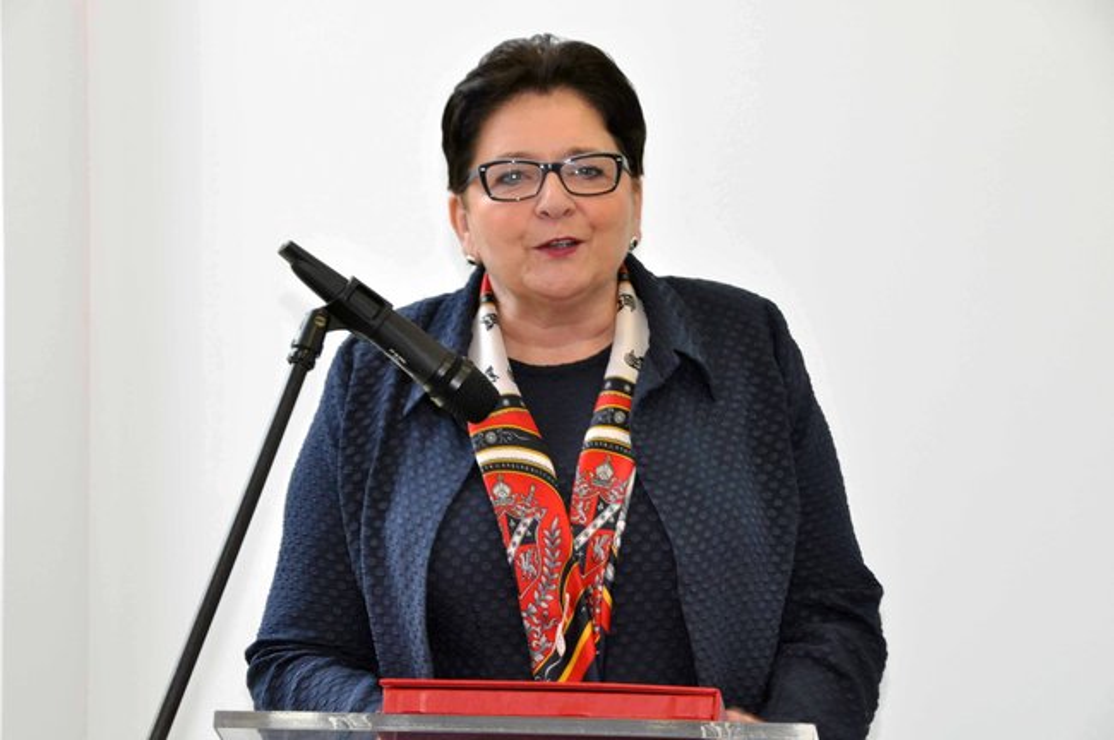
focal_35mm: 174
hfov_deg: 11.8
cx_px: 557
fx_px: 5379
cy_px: 370
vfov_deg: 7.9
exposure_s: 1/60
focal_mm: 116
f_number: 13
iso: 1250
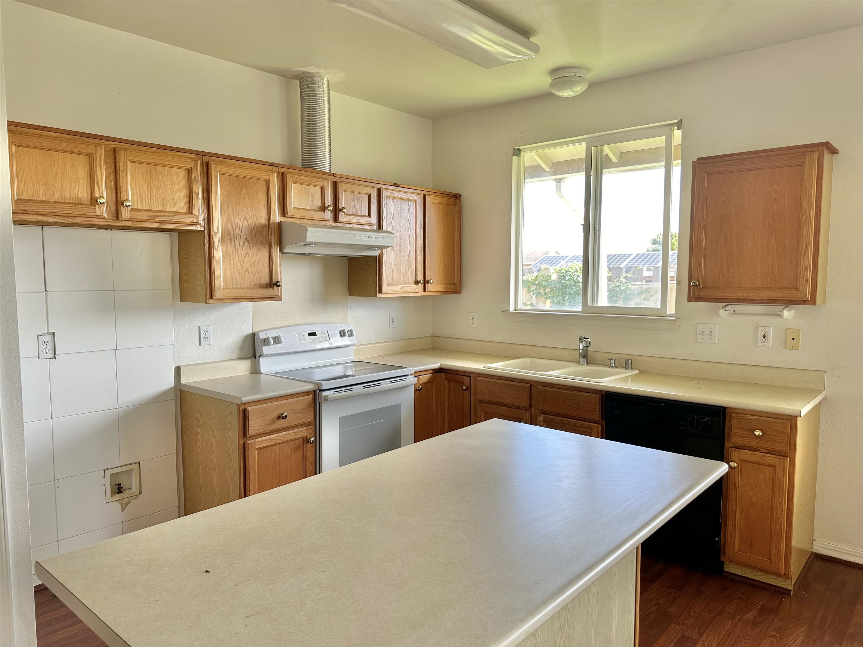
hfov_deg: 71.6
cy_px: 324
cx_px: 432
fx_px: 598
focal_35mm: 24
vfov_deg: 56.8
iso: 64
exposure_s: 1/121
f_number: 1.78
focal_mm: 6.86
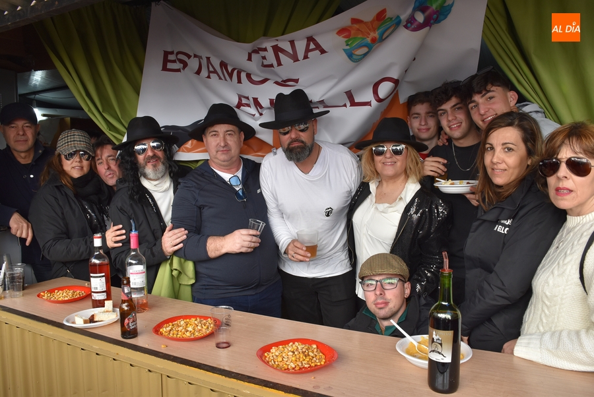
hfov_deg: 67.3
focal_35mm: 27
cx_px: 297
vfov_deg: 48.0
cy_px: 198
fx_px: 446
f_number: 6.3
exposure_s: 1/160
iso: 400
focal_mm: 18
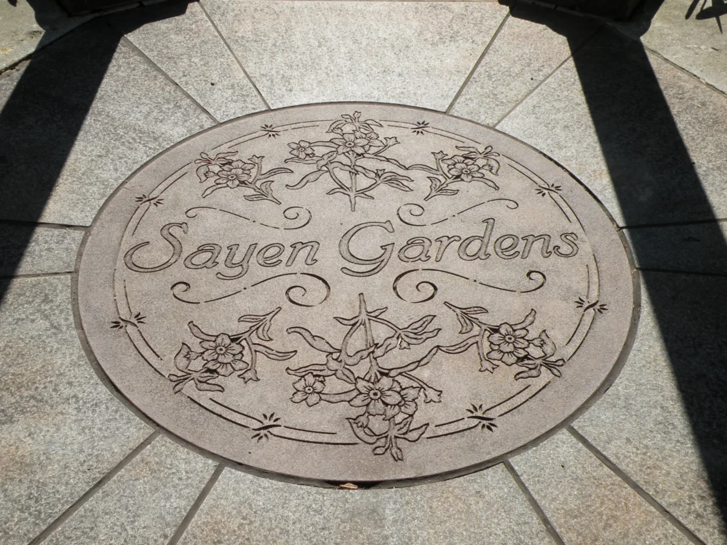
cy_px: 272
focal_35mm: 42
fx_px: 882
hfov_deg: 44.8
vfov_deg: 34.3
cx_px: 364
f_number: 6.3
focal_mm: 7.4
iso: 64
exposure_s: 1/300
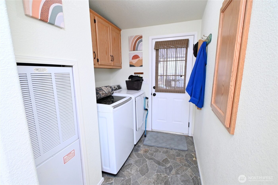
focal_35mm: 15
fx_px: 116
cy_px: 92
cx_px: 139
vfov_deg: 77.3
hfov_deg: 100.4
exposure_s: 1/125
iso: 1400
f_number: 4.5
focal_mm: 10
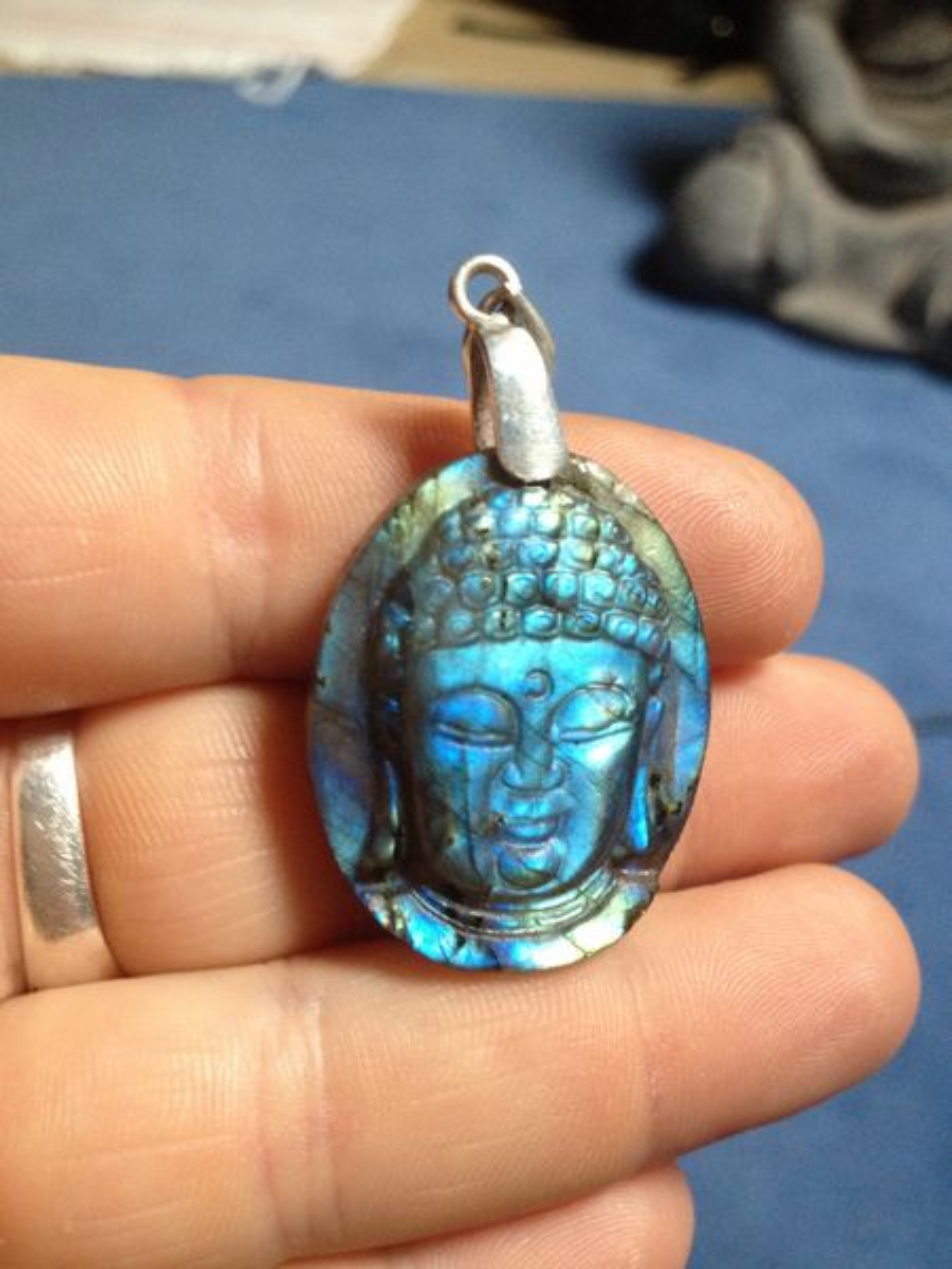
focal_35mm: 35
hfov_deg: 40.7
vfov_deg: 52.6
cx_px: 476
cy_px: 634
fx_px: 1283
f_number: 2.4
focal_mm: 4.28
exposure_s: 1/20
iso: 250
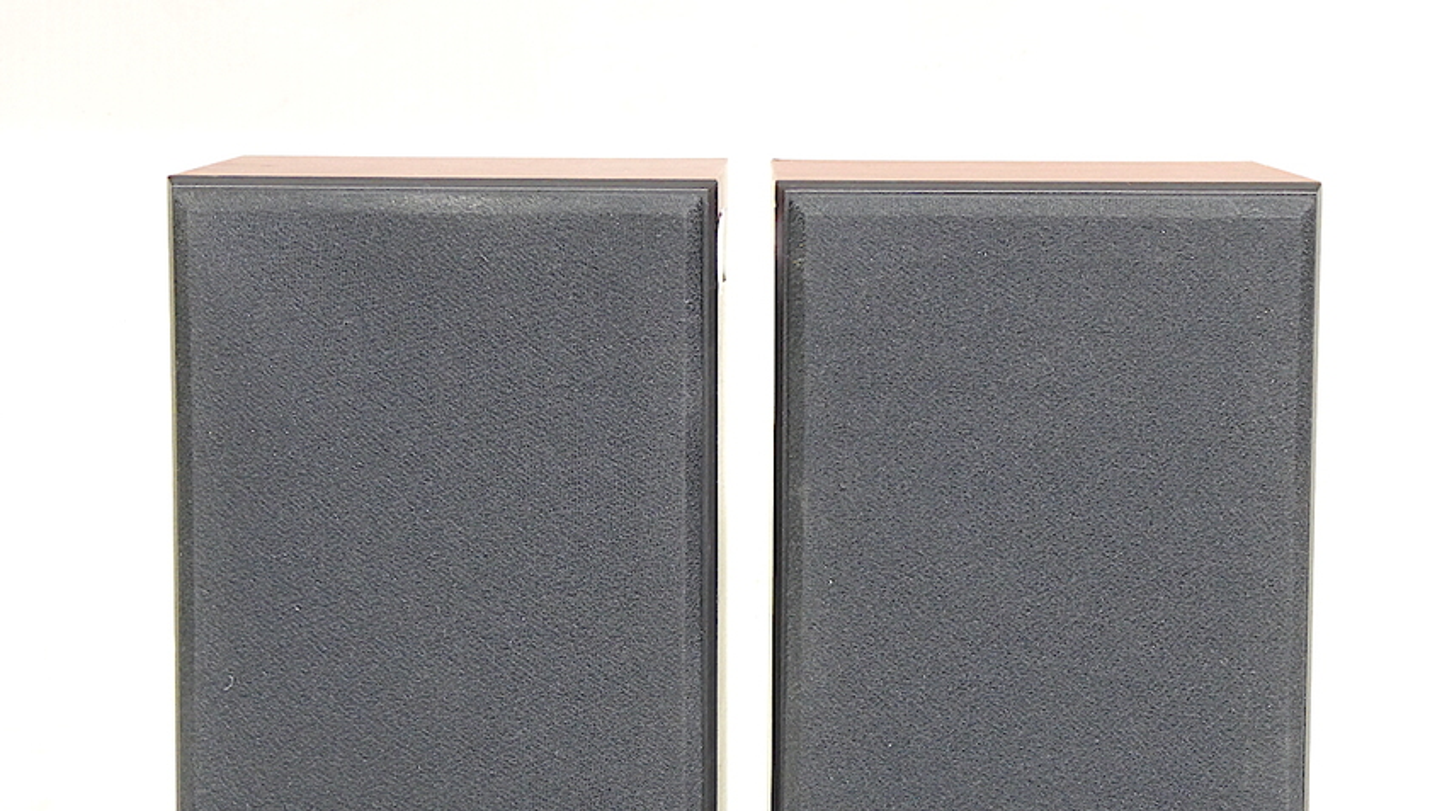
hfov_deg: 19.3
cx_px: 738
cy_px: 592
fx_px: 4244
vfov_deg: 10.9
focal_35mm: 111
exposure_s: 1/2.5
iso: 200
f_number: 4.9
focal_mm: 16.1
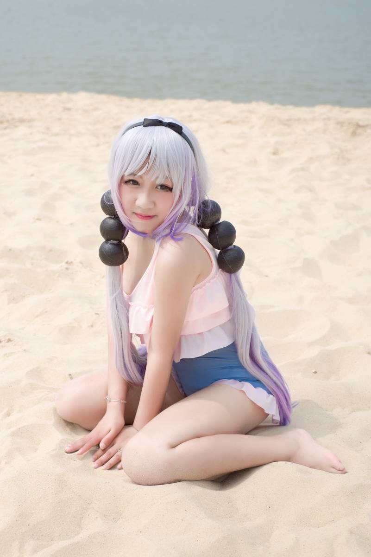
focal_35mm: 50
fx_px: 772
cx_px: 186
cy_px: 278
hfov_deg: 27.0
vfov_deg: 39.6
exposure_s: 1/1600
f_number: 5
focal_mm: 50
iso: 100
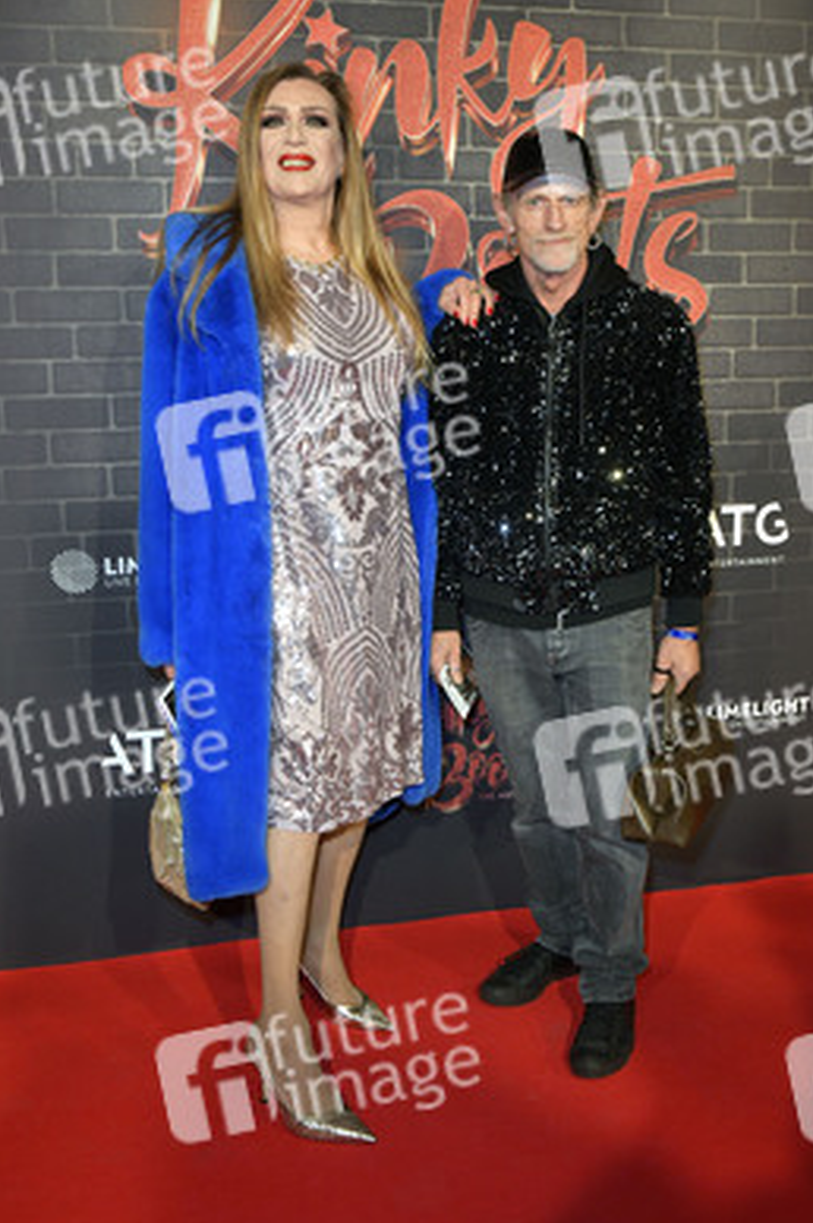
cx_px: 410
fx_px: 1120
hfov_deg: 39.9
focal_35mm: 33
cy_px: 596
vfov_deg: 57.3
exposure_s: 1/250
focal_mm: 32
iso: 1600
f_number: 7.1
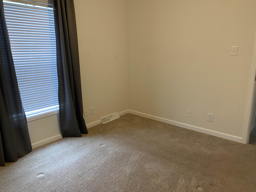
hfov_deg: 67.3
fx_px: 192
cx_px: 128
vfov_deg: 53.1
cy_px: 96
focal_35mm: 26
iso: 125
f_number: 1.8
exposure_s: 1/60
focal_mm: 4.25
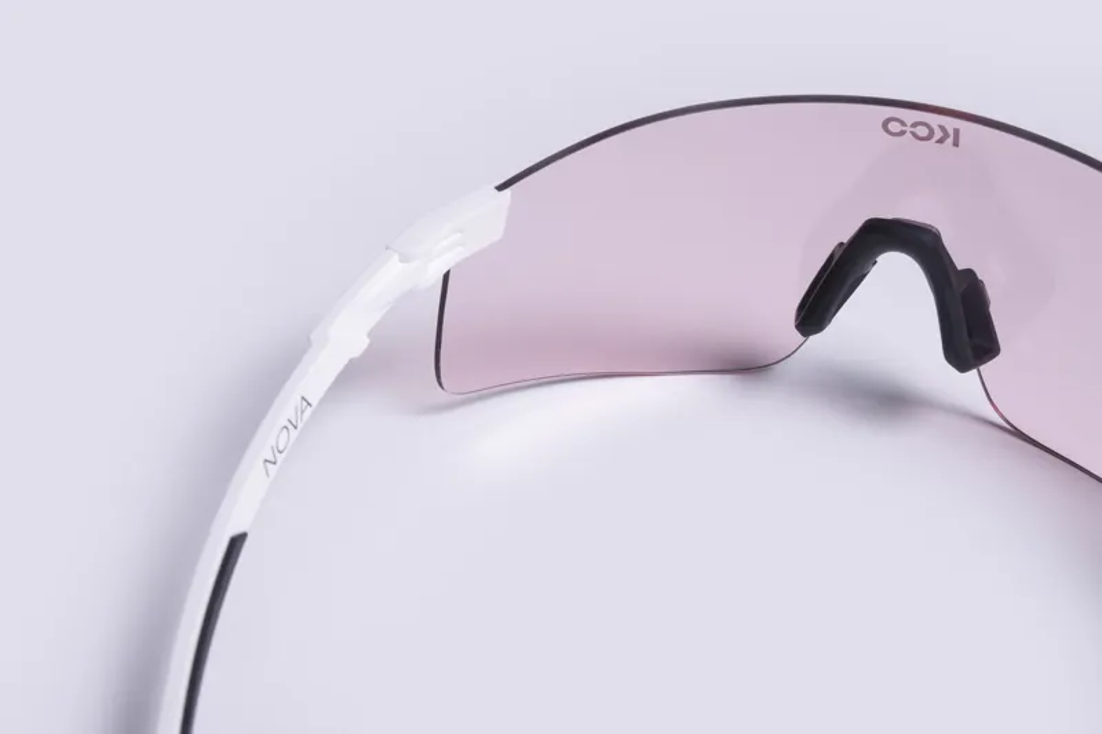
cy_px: 367
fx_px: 1591
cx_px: 551
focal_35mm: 52
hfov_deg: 38.2
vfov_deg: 26.0
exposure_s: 1/60
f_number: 11
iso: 160
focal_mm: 35
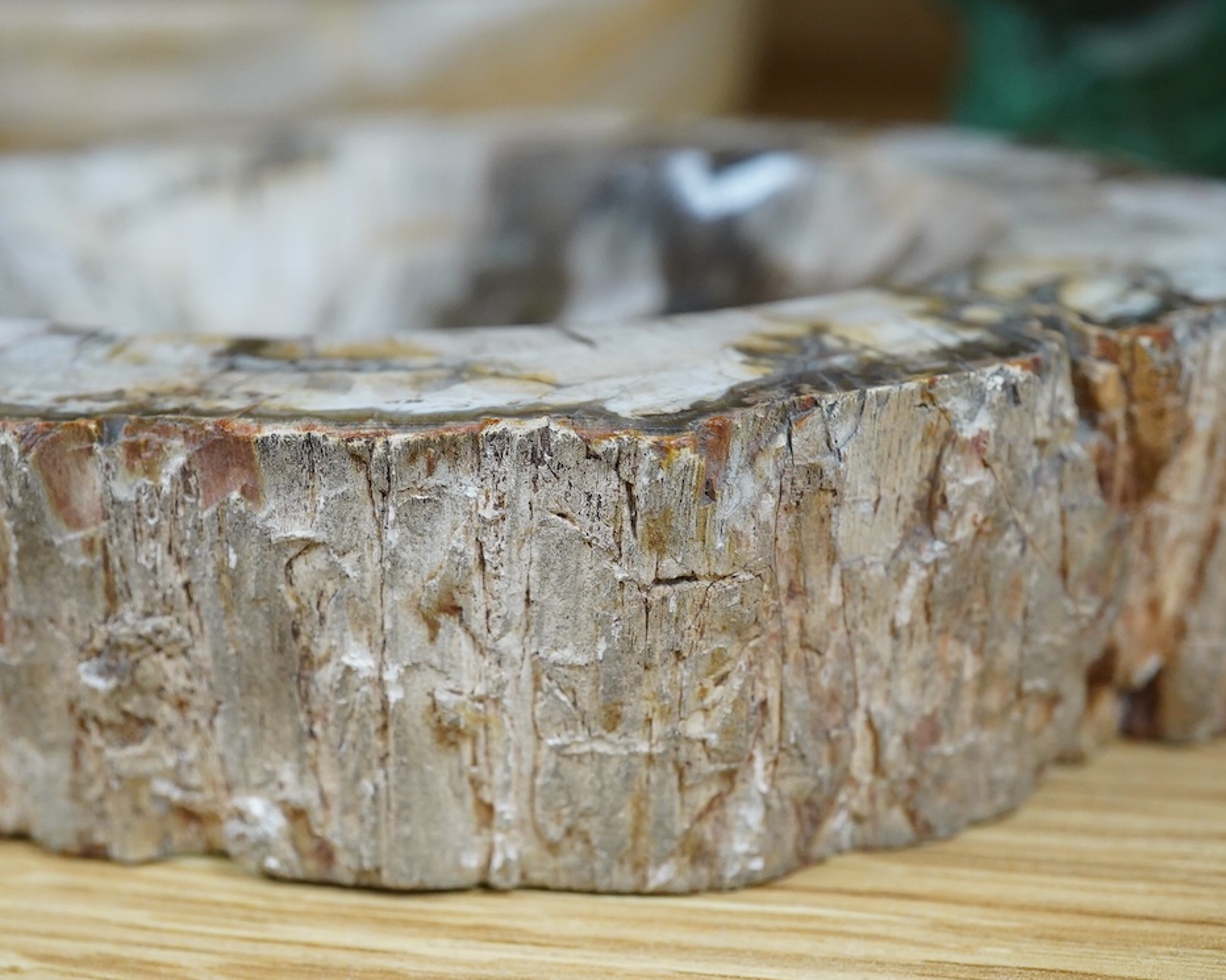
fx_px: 1850
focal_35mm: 51
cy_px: 488
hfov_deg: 36.6
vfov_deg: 29.7
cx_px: 536
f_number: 9
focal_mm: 30
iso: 2500
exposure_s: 1/160
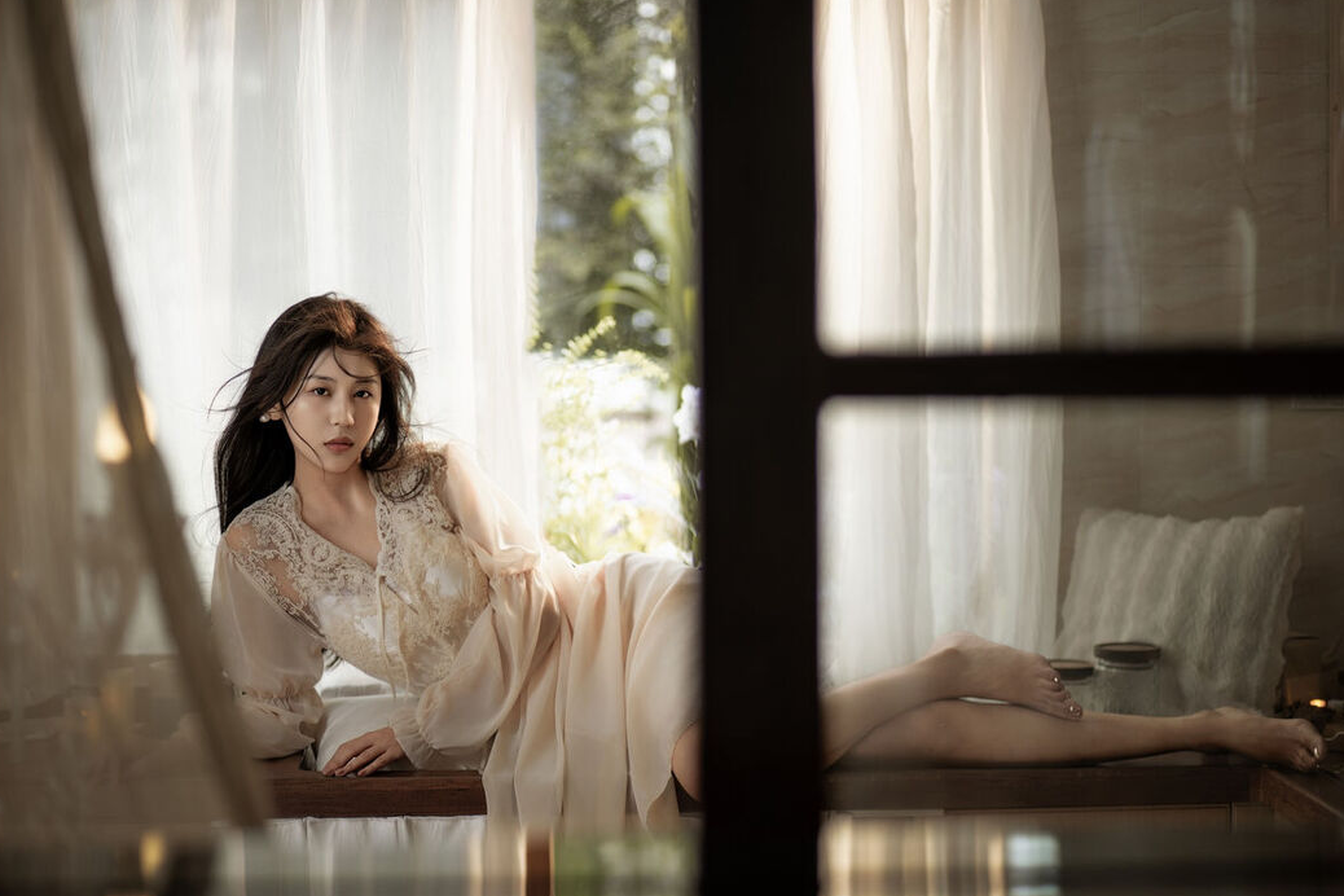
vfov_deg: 15.9
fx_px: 3210
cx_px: 673
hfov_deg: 23.6
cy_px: 447
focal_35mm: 86
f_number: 1.8
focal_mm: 85
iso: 100
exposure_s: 1/200
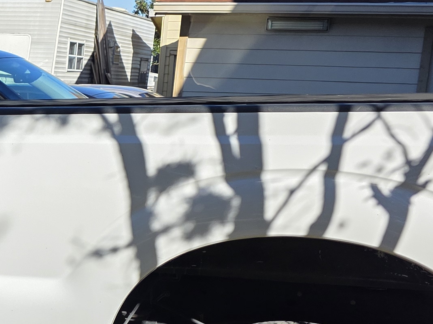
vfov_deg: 17.1
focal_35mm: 86
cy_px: 242
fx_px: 1076
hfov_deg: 19.1
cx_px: -265
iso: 80
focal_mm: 6.3
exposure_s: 1/5296
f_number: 1.7
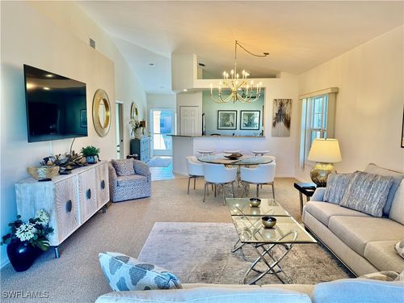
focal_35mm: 24
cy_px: 152
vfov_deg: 56.8
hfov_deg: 71.6
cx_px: 202
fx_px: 280
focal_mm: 6.76
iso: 64
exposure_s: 1/120
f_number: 1.78
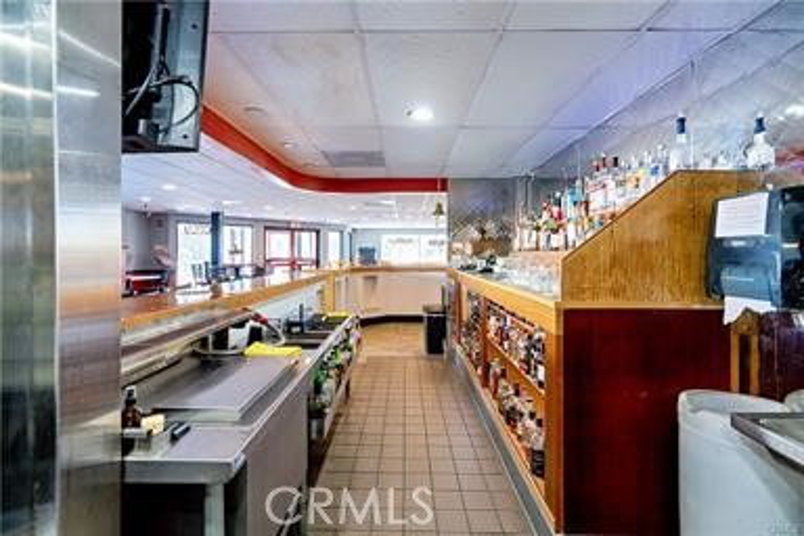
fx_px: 357
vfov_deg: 73.7
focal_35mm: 16
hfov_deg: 96.7
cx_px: 402
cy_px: 268
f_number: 7.1
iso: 100
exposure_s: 1/3
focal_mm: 16
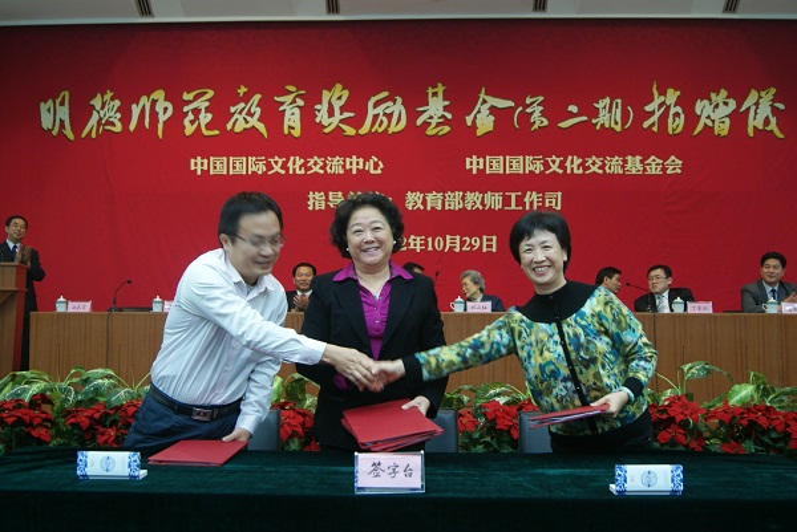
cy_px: 266
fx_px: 798
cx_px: 398
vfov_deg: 36.9
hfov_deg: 53.1
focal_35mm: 36
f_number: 4
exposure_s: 1/15
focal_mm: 24
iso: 400
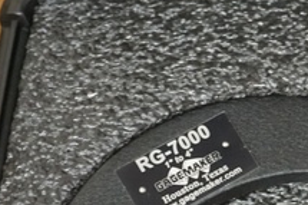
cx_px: 448
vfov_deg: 11.2
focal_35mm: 116
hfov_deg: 16.3
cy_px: 331
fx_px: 989
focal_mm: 23
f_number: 4
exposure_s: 1/60
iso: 2000
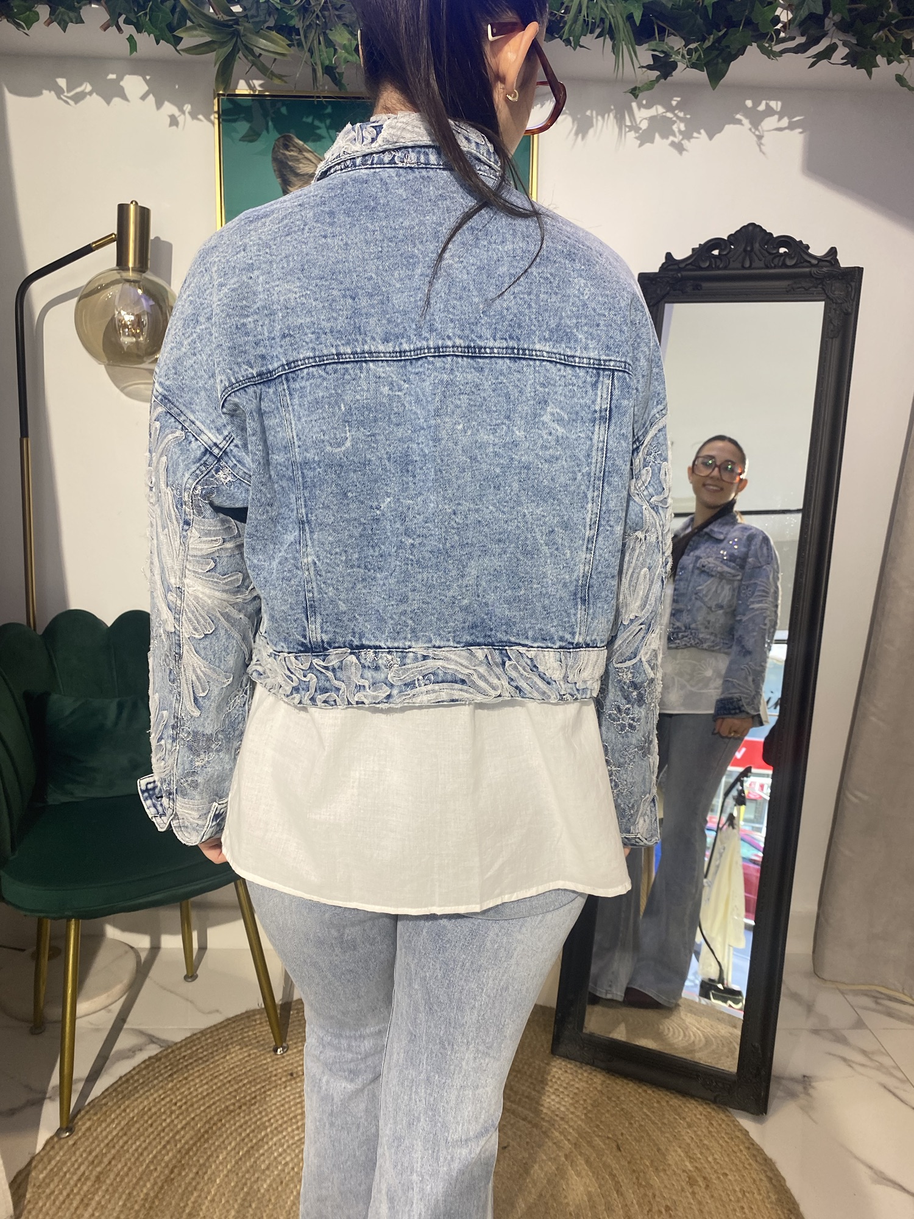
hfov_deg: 53.1
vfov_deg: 67.3
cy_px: 610
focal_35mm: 26
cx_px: 457
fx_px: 915
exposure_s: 1/100
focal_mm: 4.25
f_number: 1.8
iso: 100
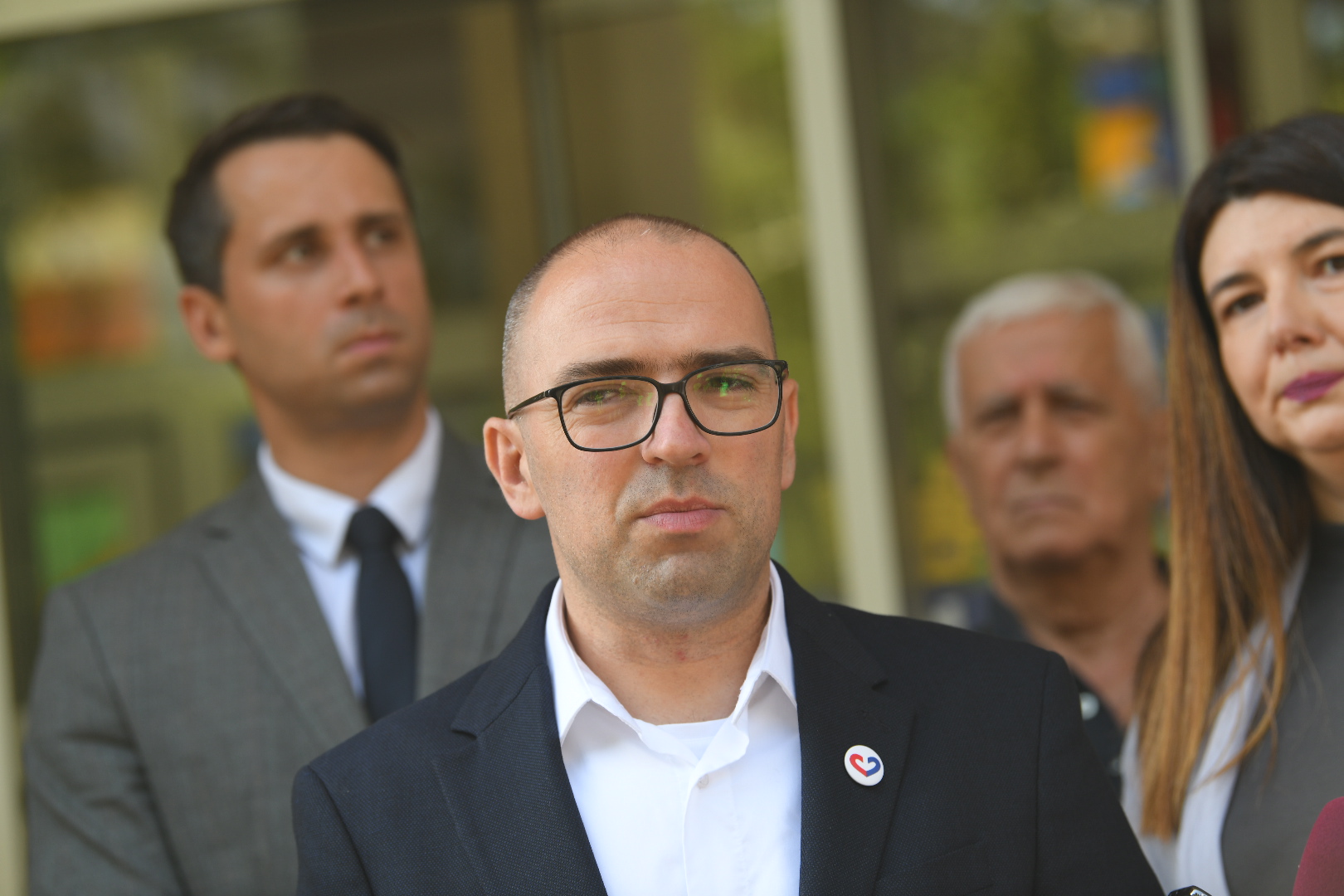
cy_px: 448
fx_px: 4853
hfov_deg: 15.8
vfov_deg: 10.5
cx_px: 672
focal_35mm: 130
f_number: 4
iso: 320
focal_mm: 130
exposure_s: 1/400
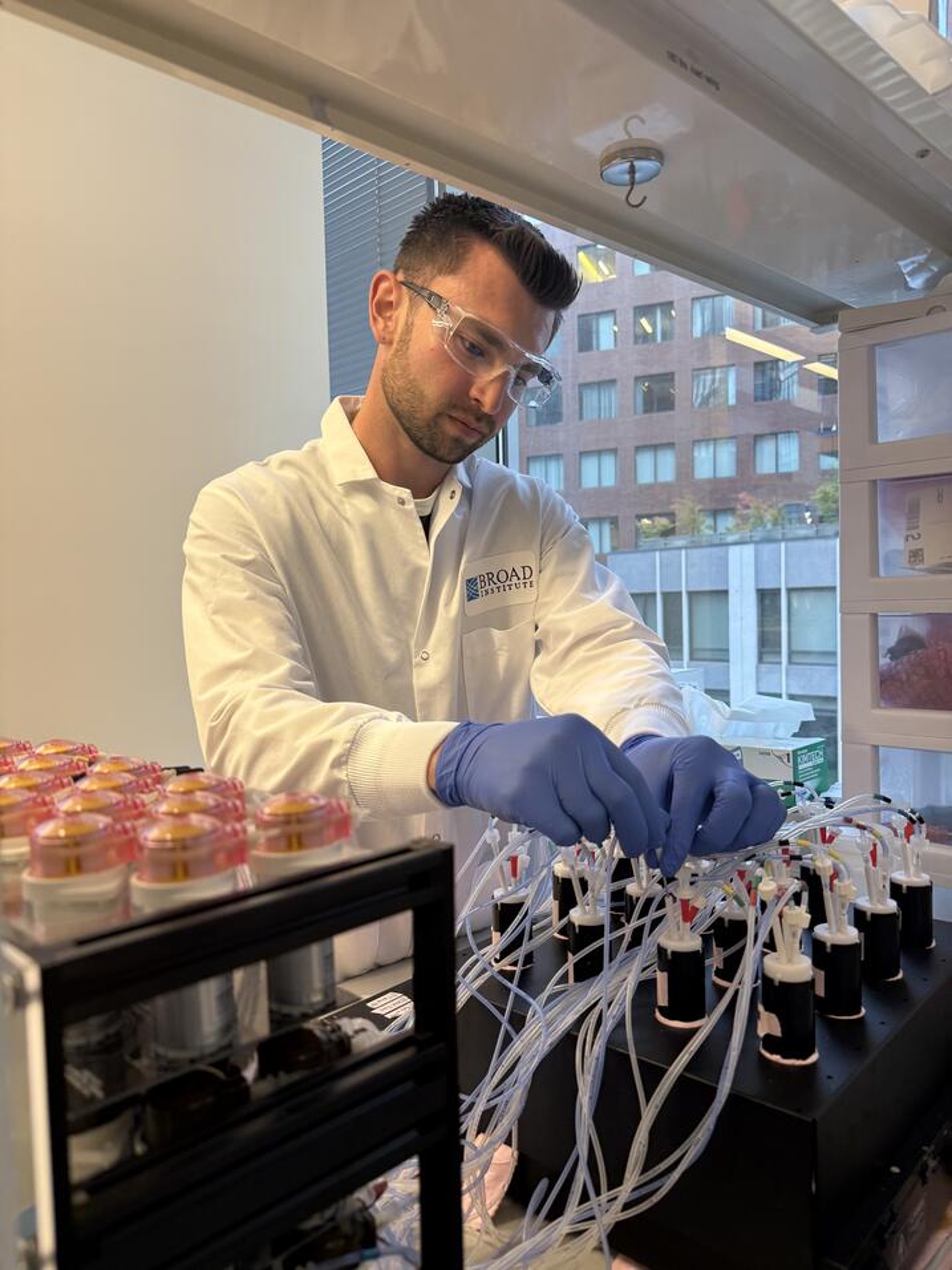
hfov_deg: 56.8
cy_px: 635
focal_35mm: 24
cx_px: 476
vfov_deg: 71.6
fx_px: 880
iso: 200
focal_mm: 6.76
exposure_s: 1/120
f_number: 1.78
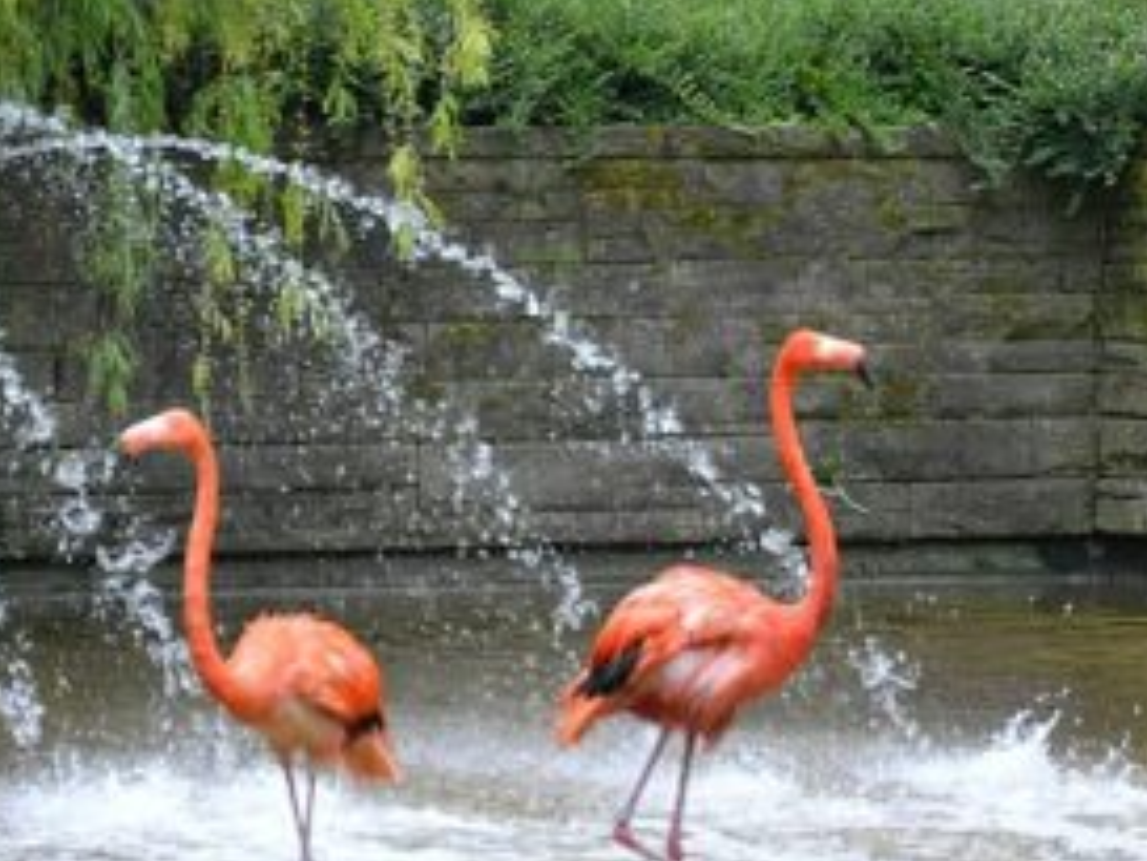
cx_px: 429
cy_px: 426
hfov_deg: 6.0
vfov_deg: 4.5
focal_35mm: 331
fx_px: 10972
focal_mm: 90
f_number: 5.6
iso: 3200
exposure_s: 1/500
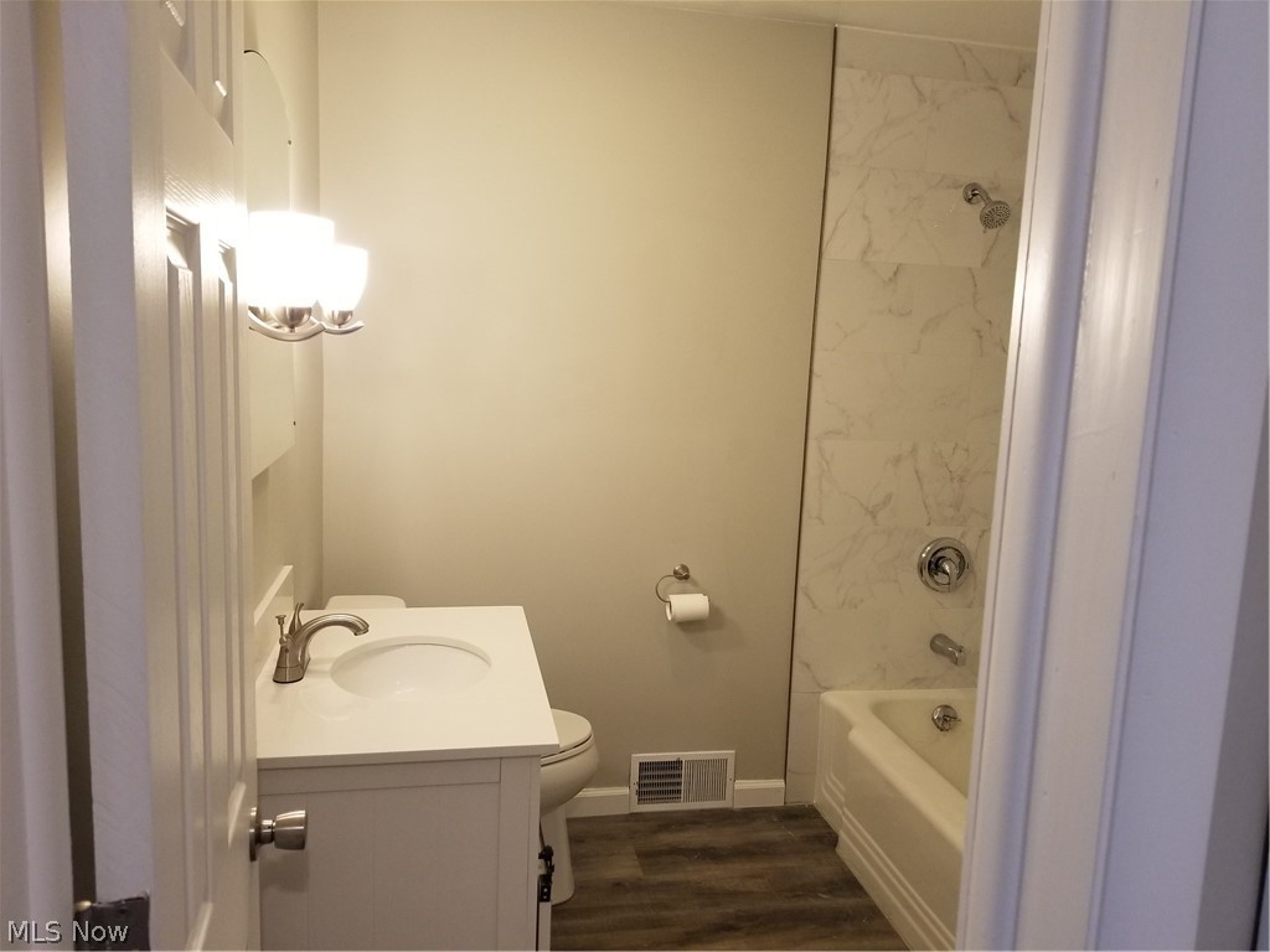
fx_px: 954
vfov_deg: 53.1
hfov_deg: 67.3
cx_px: 635
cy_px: 476
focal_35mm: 26
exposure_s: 1/60
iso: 125
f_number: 1.7
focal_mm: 4.25
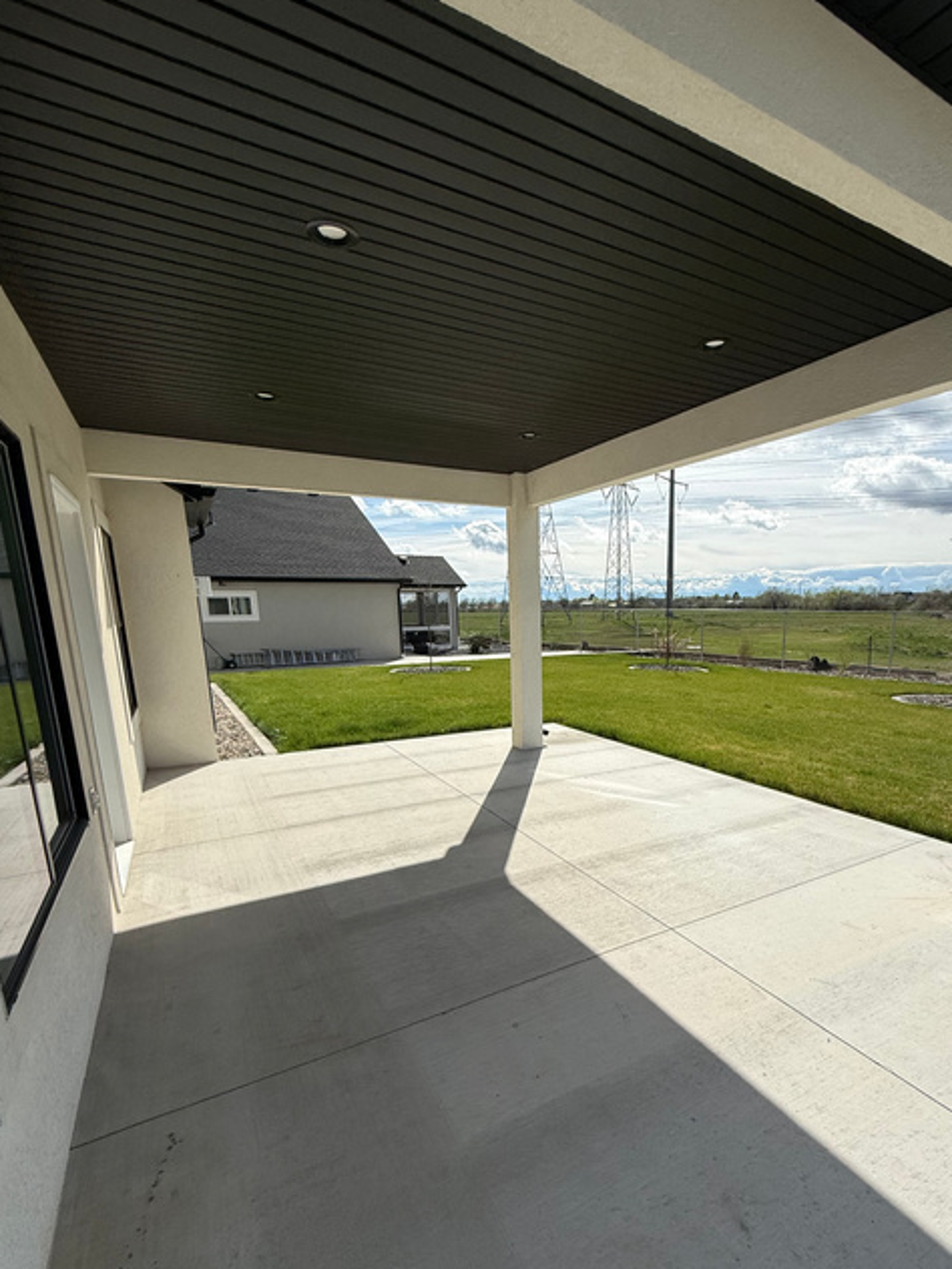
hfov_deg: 74.0
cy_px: 743
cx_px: 566
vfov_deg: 90.2
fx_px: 623
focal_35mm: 17
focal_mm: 2.22
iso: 50
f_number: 2.2
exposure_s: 1/6173
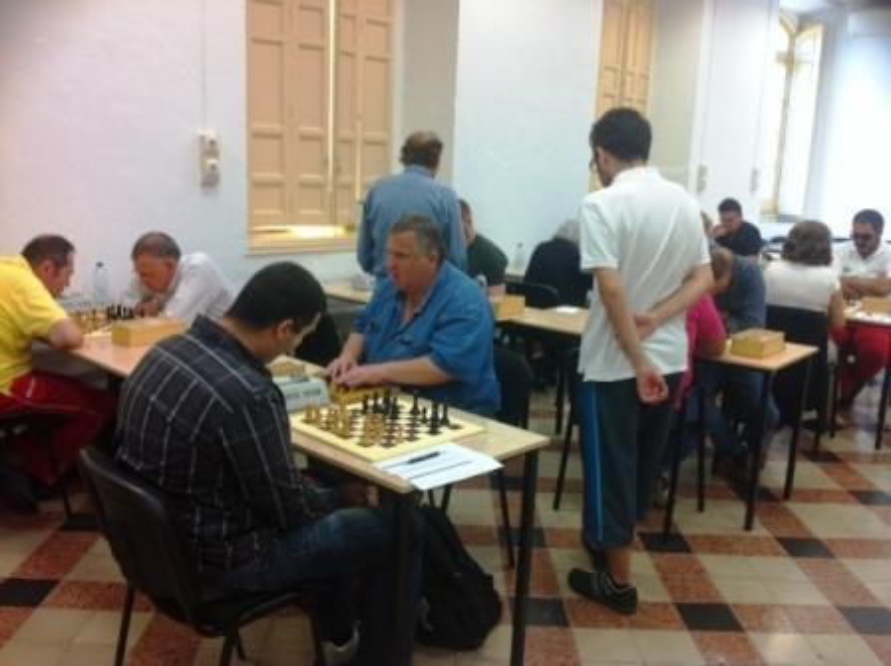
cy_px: 333
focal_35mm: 35
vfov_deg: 40.6
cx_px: 446
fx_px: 900
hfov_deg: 52.7
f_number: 2.8
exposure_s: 1/20
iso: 80
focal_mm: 3.85
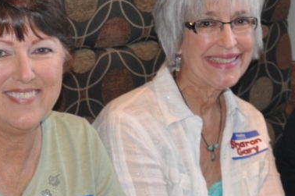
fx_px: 1129
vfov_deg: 9.9
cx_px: 182
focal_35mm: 138
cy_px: 126
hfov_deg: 14.9
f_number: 3.5
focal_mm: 34
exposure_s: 1/60
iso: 800
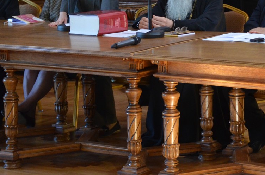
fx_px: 1065
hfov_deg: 14.2
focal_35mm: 145
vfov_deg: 9.3
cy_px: -18
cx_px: 182
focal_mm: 38
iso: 1400
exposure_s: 1/30
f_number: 4.2
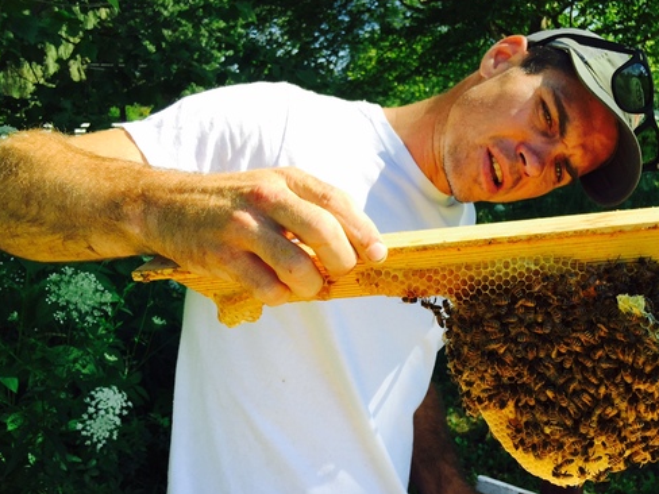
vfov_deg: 37.7
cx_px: 416
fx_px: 723
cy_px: 274
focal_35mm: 38
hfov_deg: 48.5
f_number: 2.2
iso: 32
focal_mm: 4.15
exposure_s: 1/807
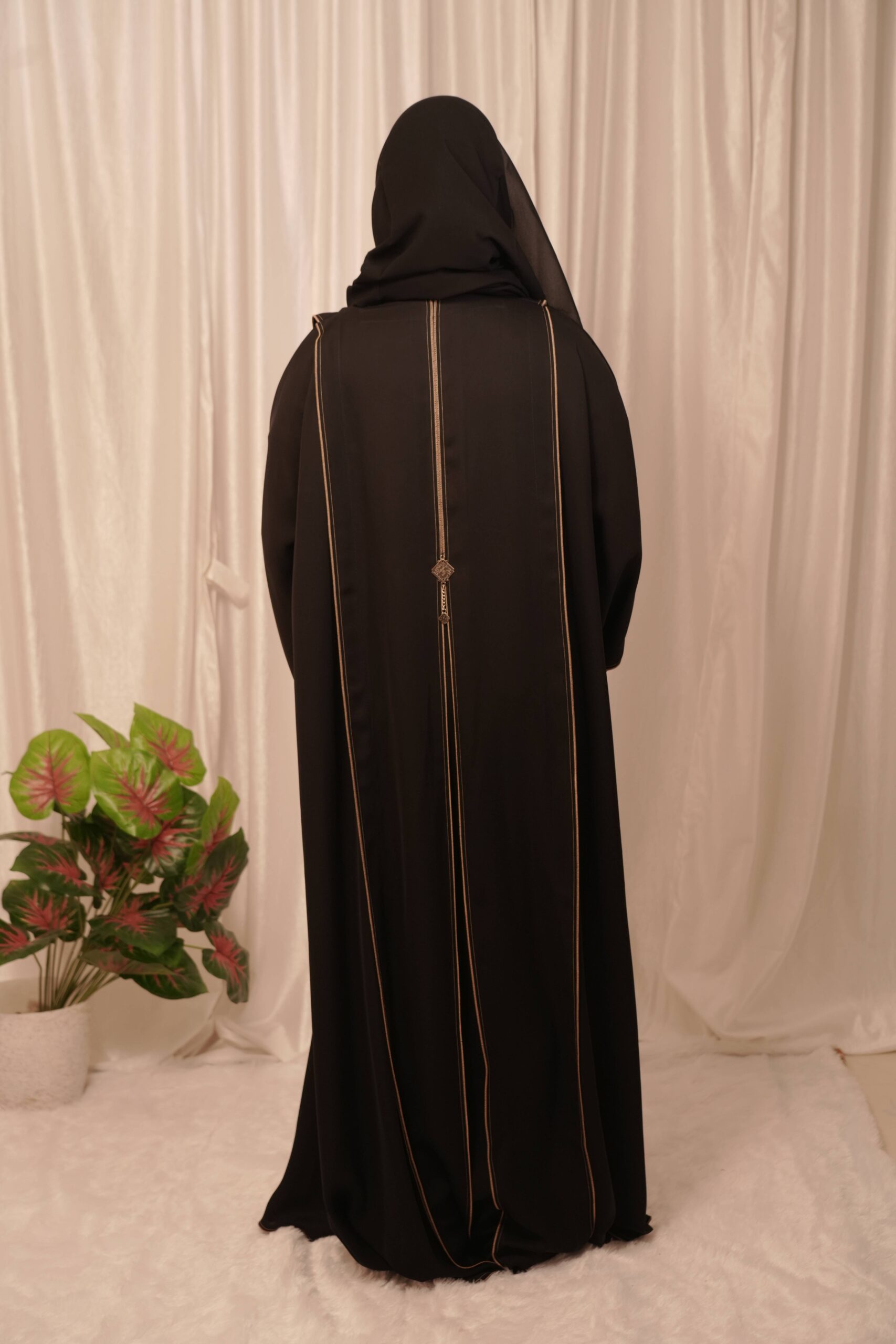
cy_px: 672
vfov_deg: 40.3
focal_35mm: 49
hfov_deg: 27.5
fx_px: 1829
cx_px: 448
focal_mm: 49
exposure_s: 1/160
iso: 800
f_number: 4
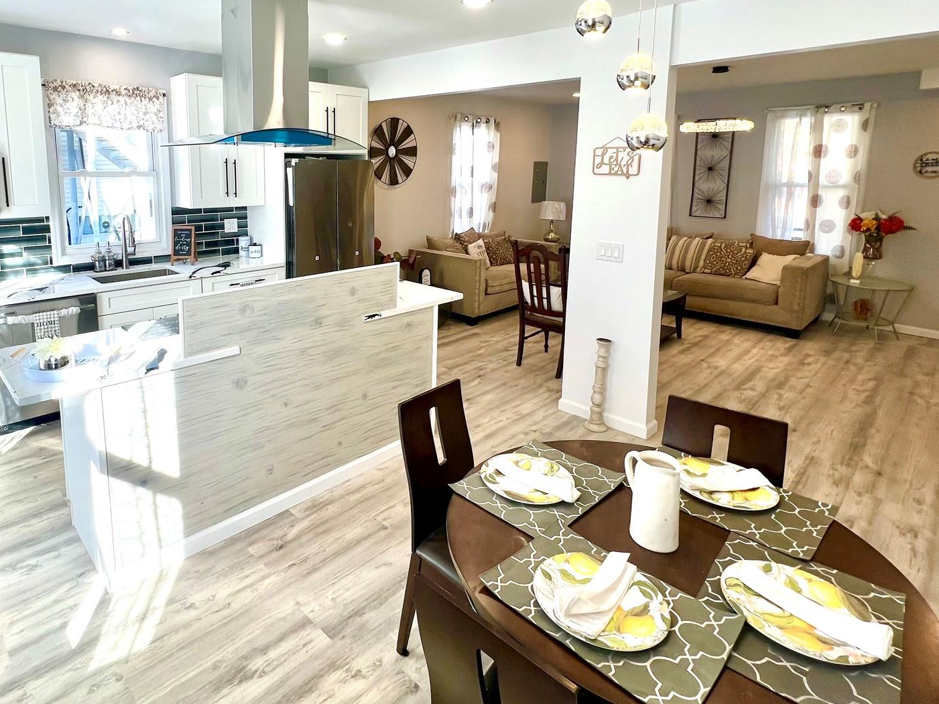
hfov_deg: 83.5
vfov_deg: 67.2
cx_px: 371
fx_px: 515
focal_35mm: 19
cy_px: 247
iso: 50
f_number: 1.8
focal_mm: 1.57
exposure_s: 1/120
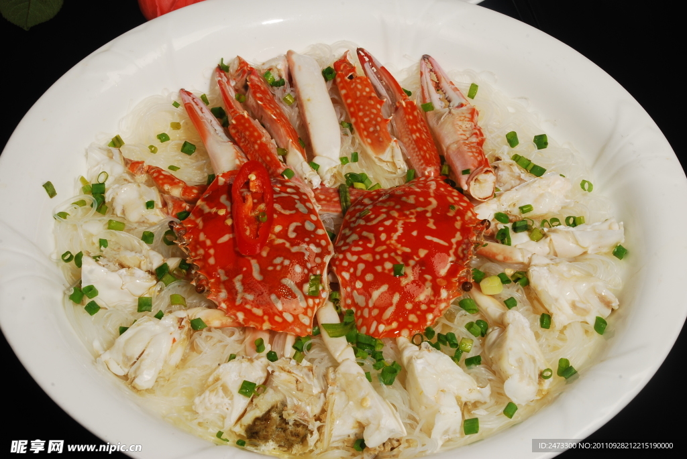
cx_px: 344
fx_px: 1433
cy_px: 230
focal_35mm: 75
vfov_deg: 18.2
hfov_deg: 27.0
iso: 125
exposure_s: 1/125
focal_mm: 50
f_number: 22
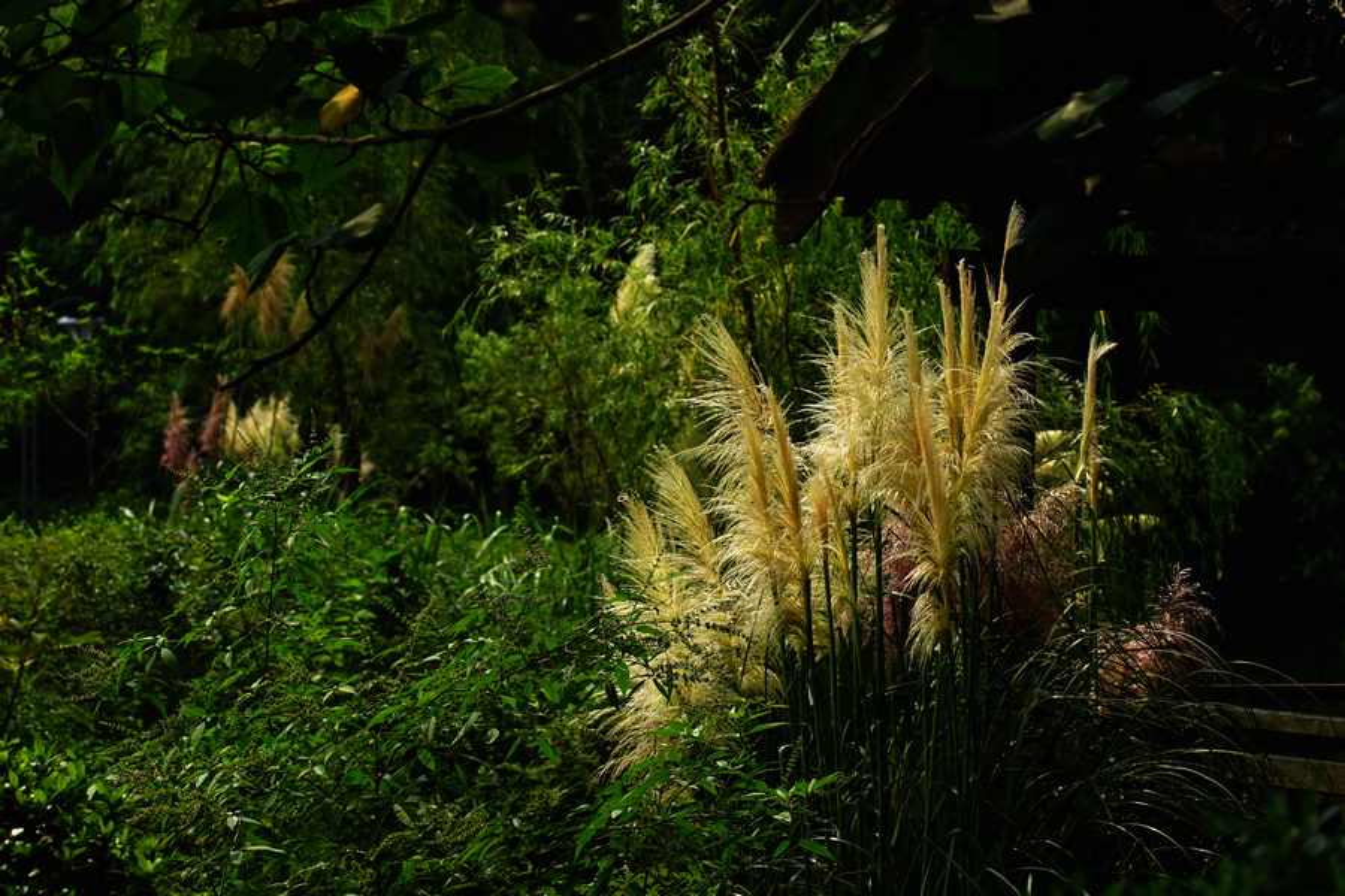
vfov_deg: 10.2
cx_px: 672
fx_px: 5043
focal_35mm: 135
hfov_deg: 15.2
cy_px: 448
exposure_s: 1/320
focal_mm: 90
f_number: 7.1
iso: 100
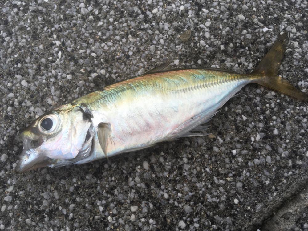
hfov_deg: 61.7
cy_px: 116
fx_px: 258
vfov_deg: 48.2
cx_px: 154
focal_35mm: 29
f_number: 2.2
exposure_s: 1/247
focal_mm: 4.15
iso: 25
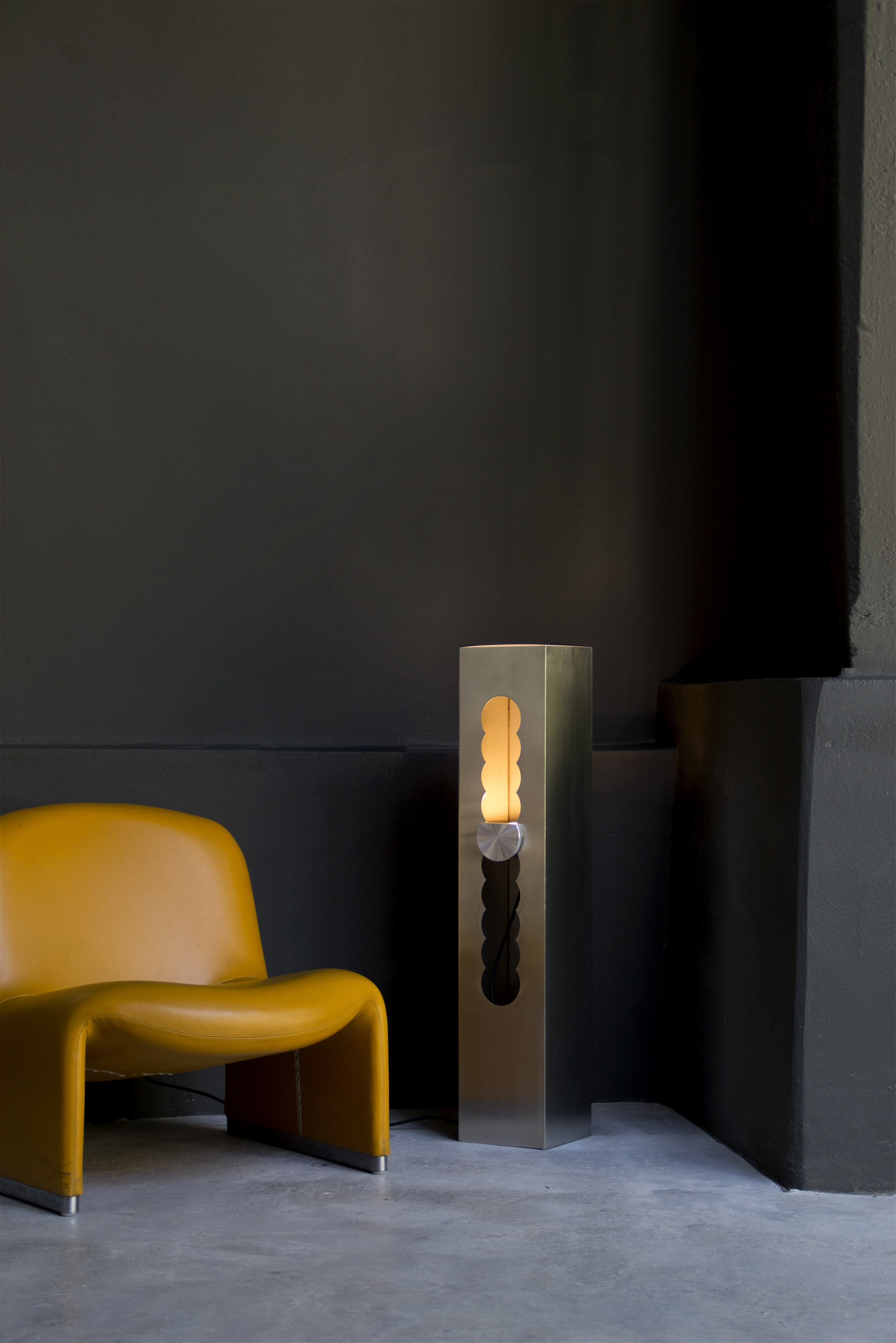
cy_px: 672
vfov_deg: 28.1
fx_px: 2688
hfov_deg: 18.9
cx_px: 448
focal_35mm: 72
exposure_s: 1/8
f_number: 4.8
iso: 100
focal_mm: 48
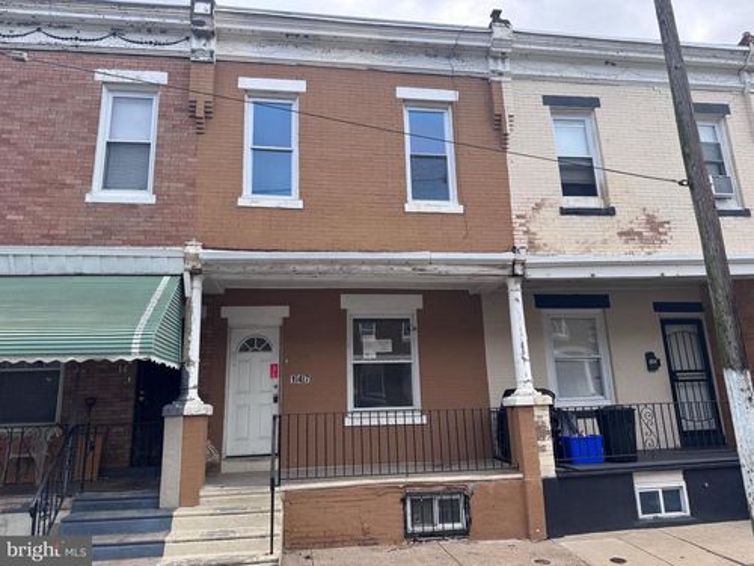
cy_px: 283
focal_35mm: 24
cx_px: 377
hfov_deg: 71.6
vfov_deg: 56.8
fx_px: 523
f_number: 1.78
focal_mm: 6.76
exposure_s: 1/1818
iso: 80
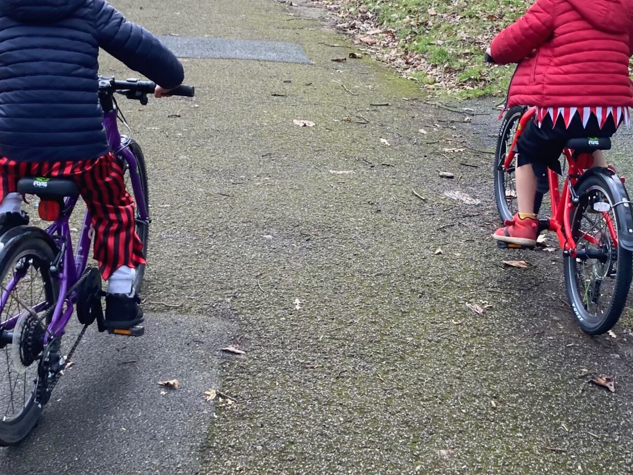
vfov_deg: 24.4
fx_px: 1097
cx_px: 299
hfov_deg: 32.2
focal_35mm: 60
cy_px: 261
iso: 20
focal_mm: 3.99
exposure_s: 1/122
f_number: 1.8
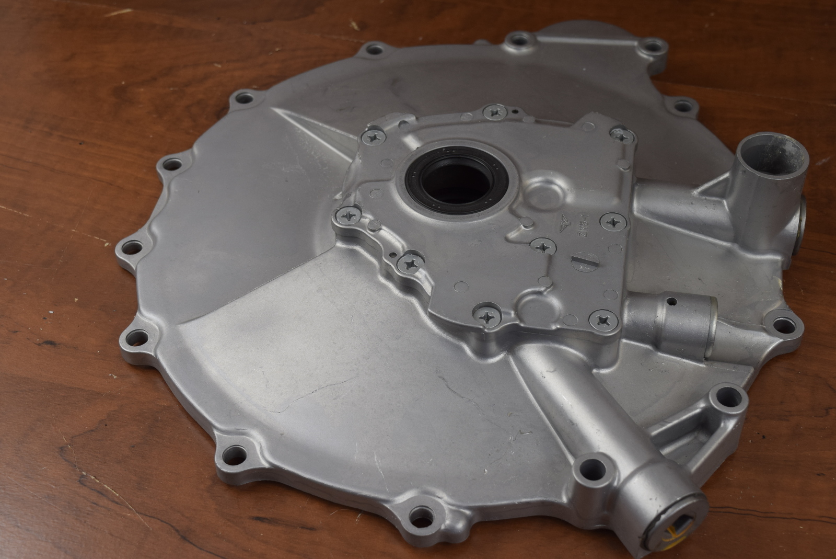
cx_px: 418
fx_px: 1220
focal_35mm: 52
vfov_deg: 25.8
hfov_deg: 37.8
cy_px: 280
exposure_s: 1/250
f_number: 8
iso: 320
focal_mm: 35
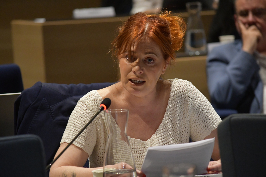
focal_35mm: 255
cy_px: 88
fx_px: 1884
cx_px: 133
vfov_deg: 5.4
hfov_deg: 8.1
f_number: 5
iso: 5000
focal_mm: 170
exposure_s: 1/250
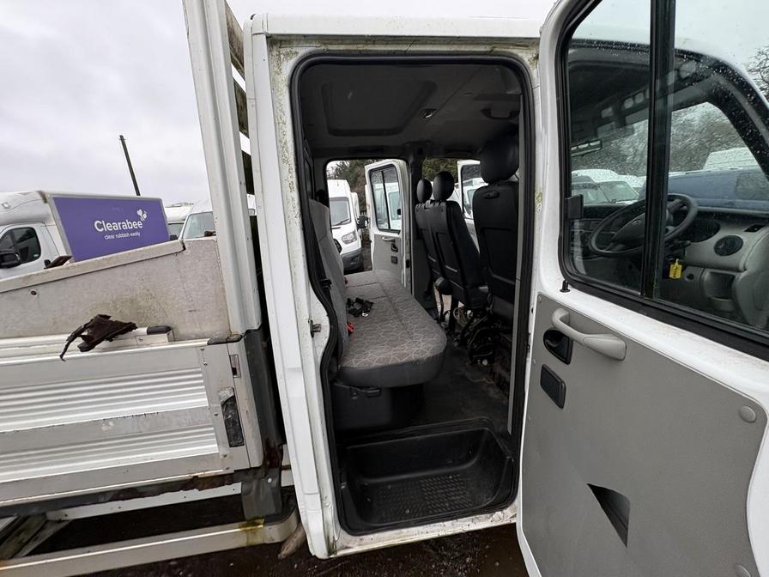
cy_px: 288
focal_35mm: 14
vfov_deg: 85.7
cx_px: 384
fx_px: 311
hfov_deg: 102.1
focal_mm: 2.22
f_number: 2.2
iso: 100
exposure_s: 1/99
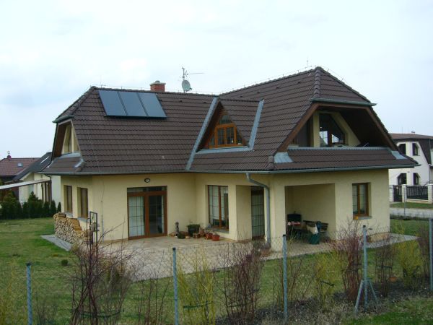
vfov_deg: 40.7
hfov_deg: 52.6
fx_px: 438
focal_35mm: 35
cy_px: 162
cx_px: 216
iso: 100
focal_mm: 5.8
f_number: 5.6
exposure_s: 1/200
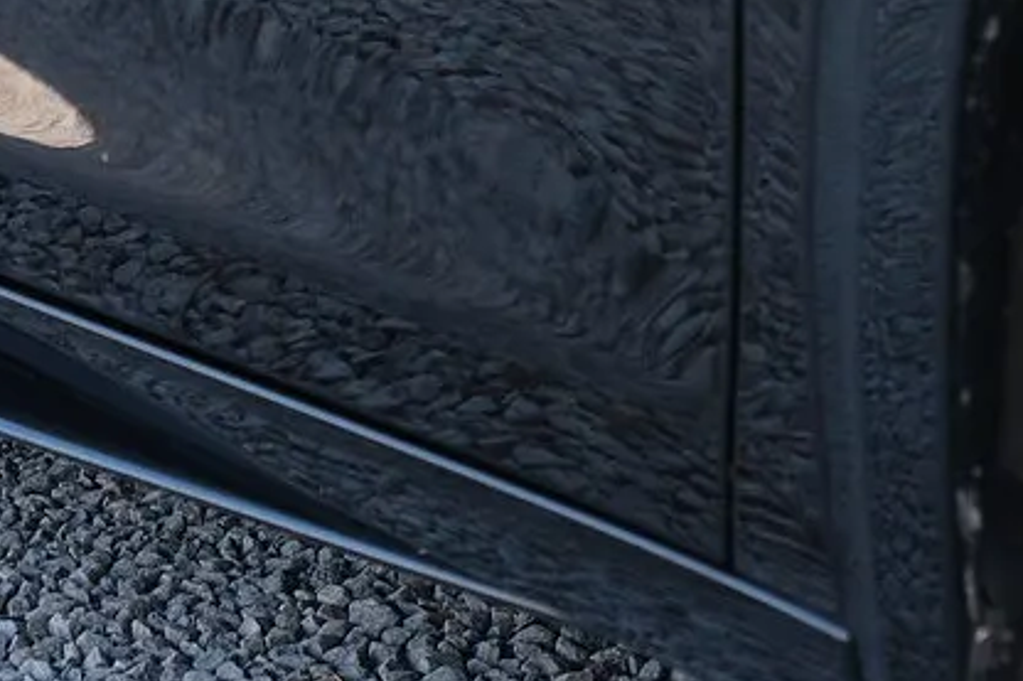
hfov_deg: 14.3
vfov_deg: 9.8
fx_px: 3948
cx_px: -171
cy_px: -80
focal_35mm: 139
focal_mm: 34.3
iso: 320
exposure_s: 1/90
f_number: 4.5
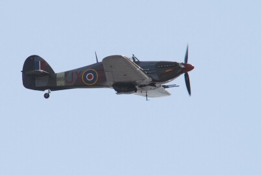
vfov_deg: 2.3
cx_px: 130
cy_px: 88
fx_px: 4356
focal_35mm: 600
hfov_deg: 3.4
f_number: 9.5
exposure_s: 1/750
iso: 320
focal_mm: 400
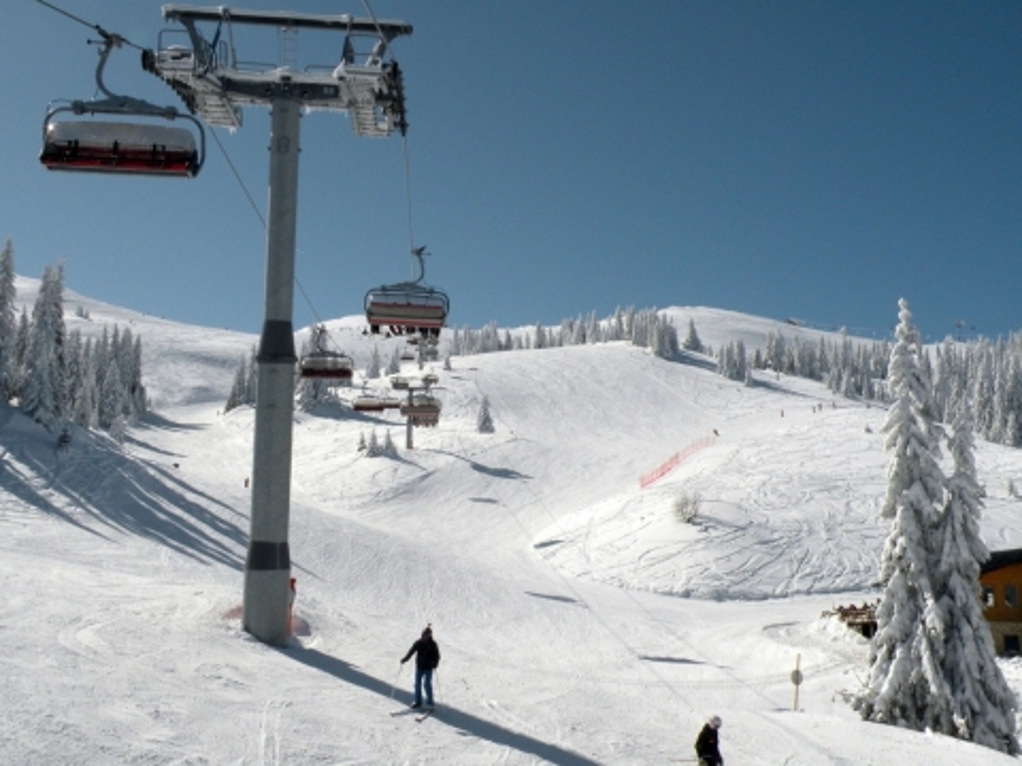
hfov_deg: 44.8
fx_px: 1240
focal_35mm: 42
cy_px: 383
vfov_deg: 34.3
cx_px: 511
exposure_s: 1/1355
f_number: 8
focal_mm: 7.4
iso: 200
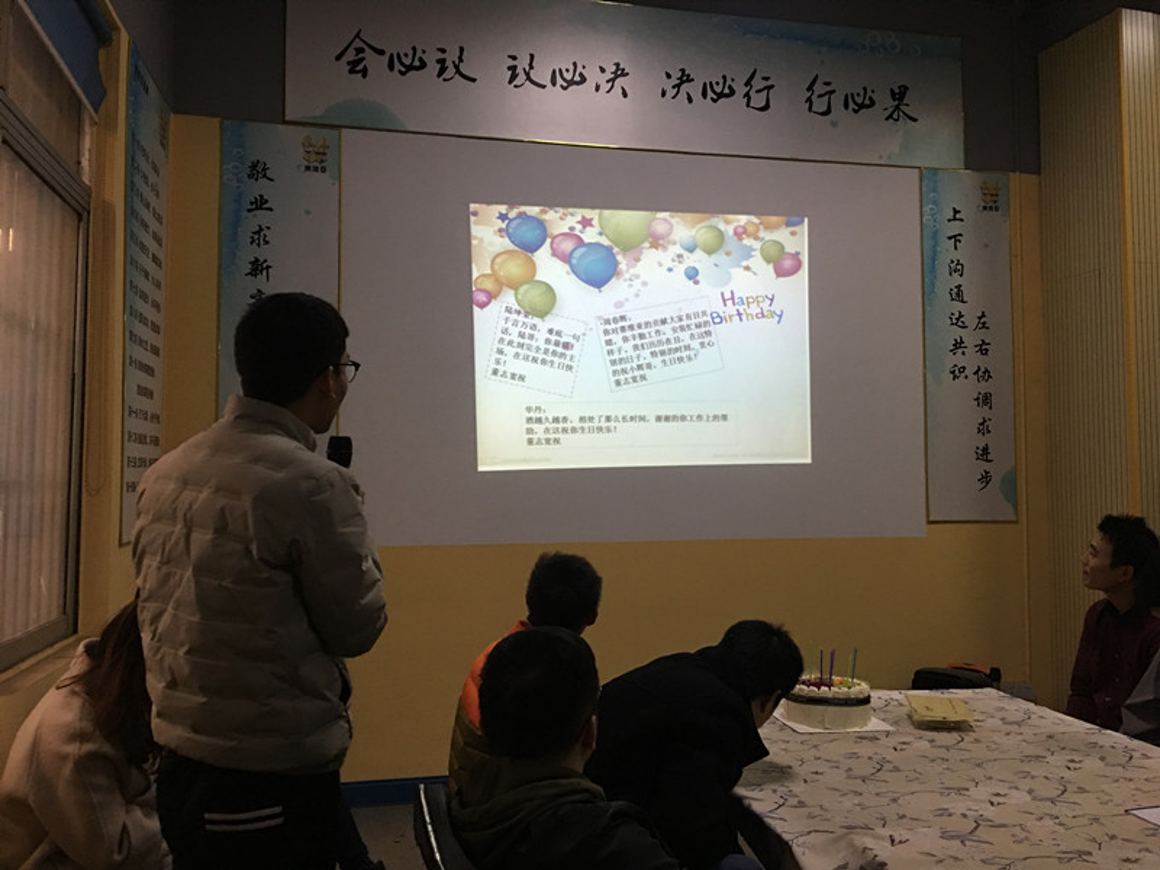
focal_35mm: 29
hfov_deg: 61.7
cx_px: 580
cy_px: 435
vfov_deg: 48.2
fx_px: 972
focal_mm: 4.15
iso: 100
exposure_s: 1/17
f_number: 2.2
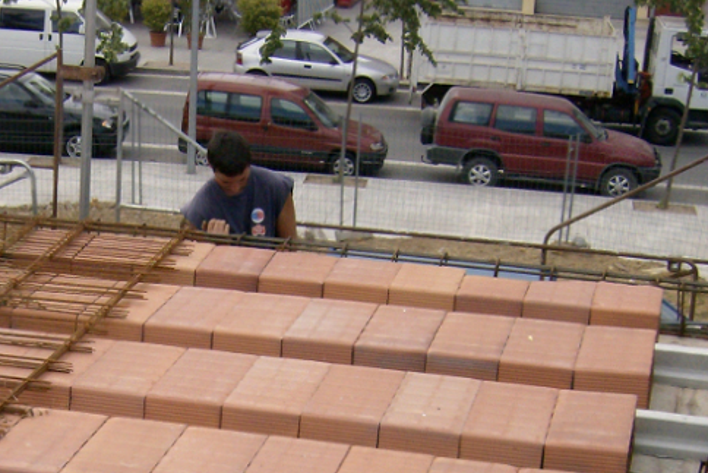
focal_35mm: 92
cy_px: 492
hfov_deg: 21.7
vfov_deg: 14.6
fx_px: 1810
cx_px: 76
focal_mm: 6
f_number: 4.7
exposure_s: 1/466
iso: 100
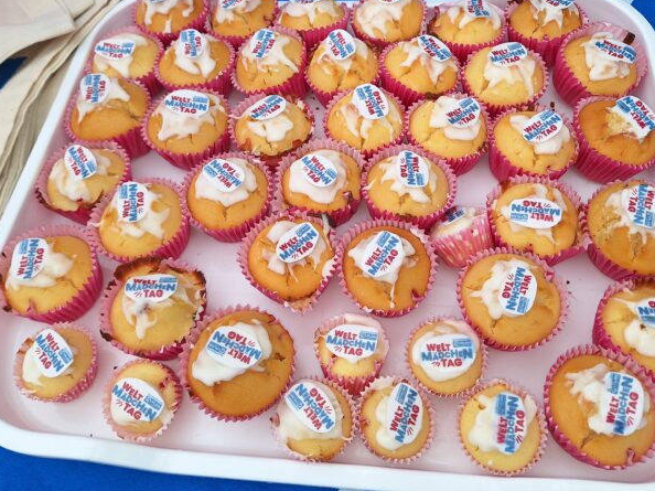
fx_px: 586
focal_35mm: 31
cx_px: 330
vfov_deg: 44.7
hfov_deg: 58.4
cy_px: 161
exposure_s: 1/262
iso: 40
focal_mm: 5.54
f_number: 1.8
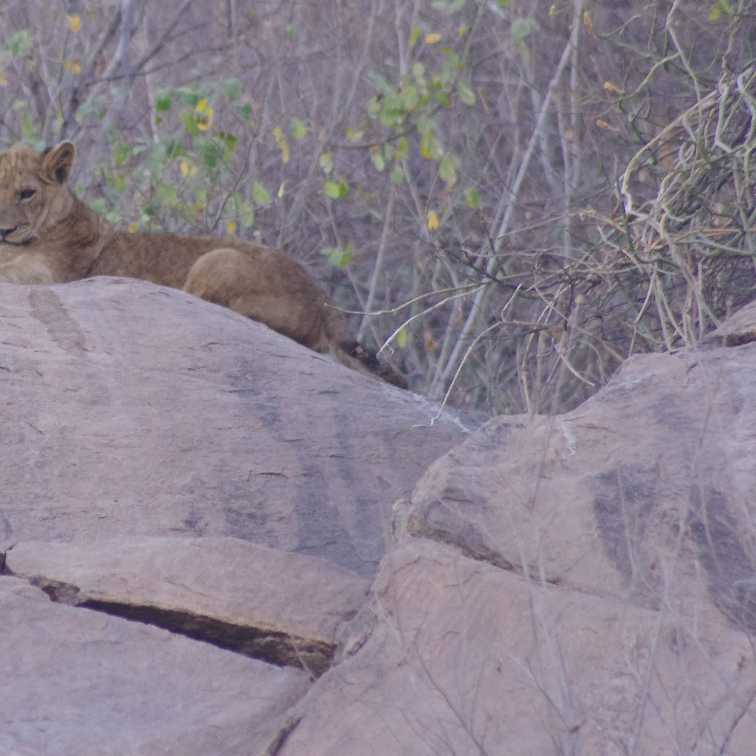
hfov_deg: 2.1
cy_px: 220
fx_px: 20484
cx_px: 2
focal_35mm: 829
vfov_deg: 2.1
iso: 1600
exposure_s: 1/320
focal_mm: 300
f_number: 6.3
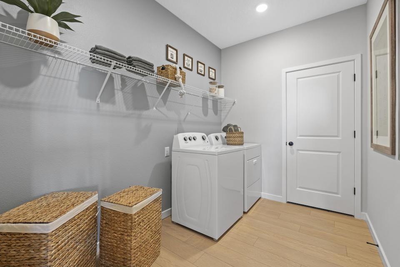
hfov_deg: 96.7
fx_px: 178
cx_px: 200
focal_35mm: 16
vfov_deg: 73.7
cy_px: 134
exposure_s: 1
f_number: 8
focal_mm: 16
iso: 320
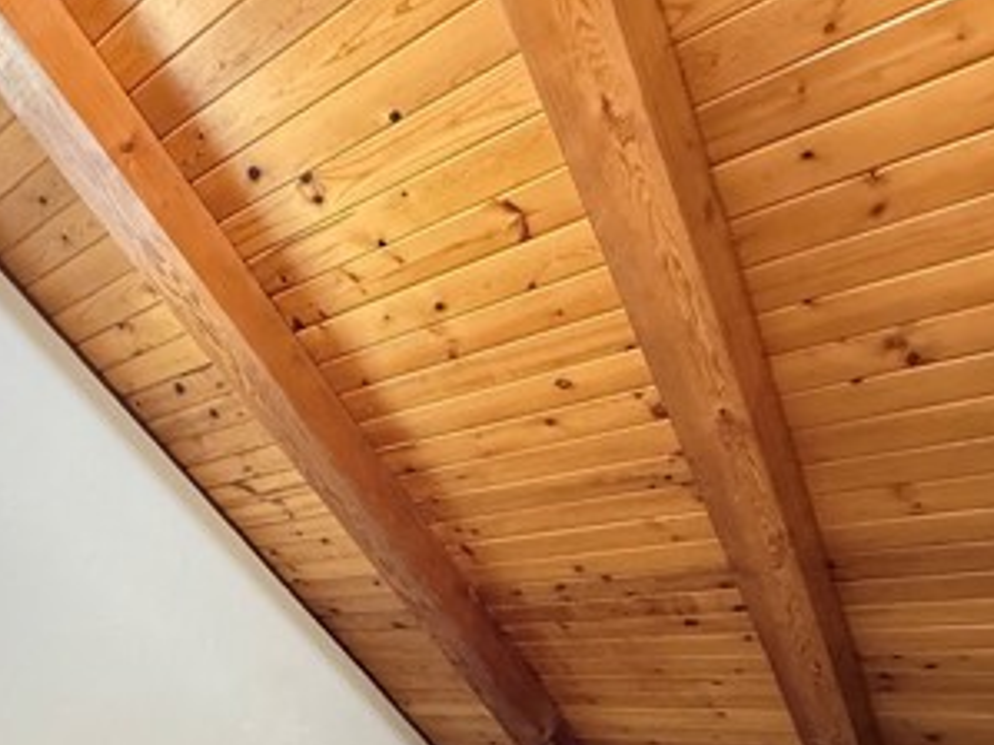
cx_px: 283
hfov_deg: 57.7
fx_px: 861
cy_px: 718
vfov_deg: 41.6
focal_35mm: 30
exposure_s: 1/60
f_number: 2.2
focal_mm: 2.22
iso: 1000
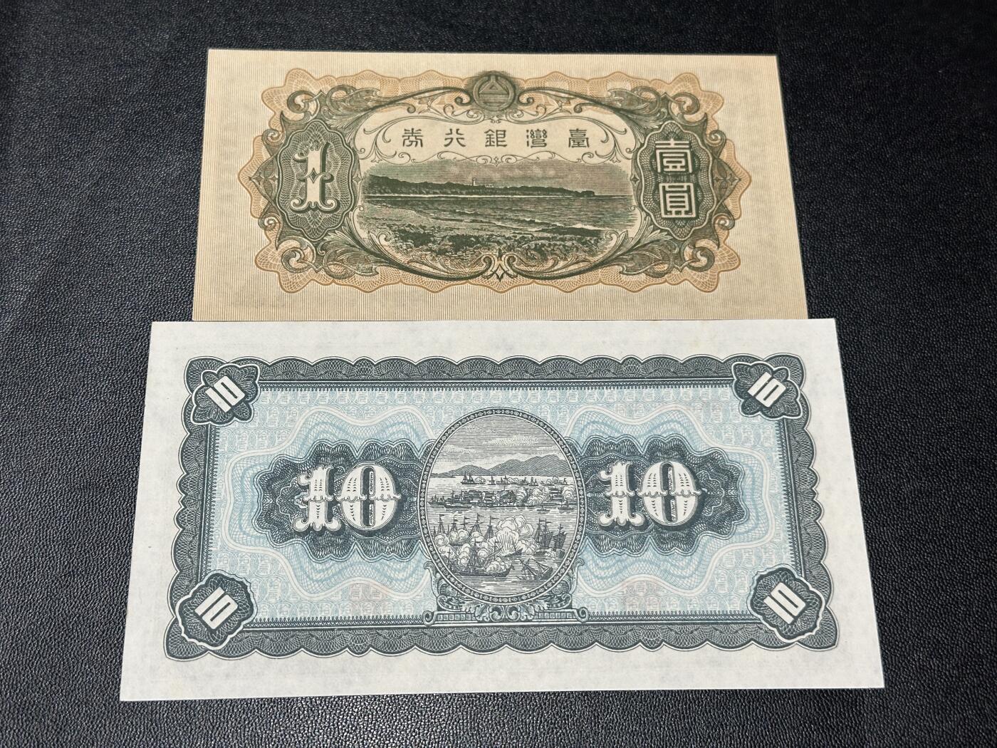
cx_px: 498
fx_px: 1382
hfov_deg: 39.7
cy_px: 374
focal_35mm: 48
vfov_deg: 30.3
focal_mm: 6.86
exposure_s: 1/50
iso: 80
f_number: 1.78
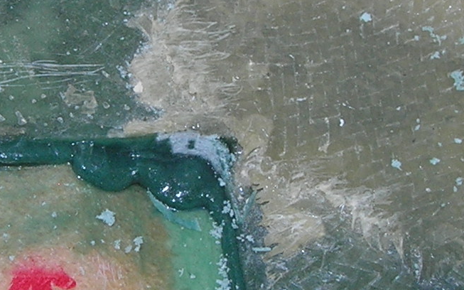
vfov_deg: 8.2
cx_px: 135
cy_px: 115
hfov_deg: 13.1
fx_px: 2023
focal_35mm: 160
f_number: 4.8
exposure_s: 1/60.1
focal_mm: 7.8
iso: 64
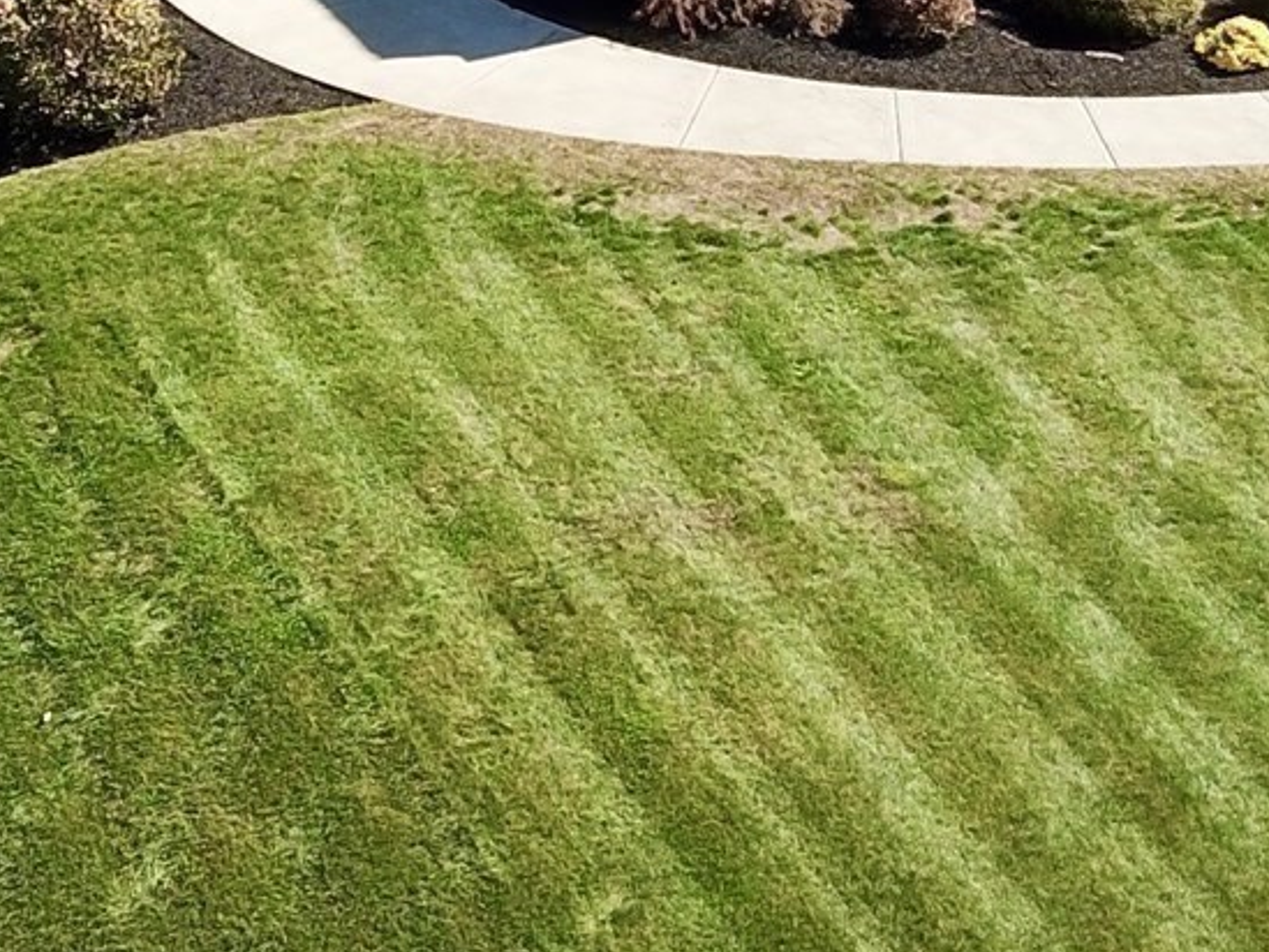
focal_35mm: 97
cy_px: -250
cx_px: 585
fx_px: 3557
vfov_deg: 14.7
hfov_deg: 20.2
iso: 100
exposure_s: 1/831
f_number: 2.2
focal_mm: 4.73
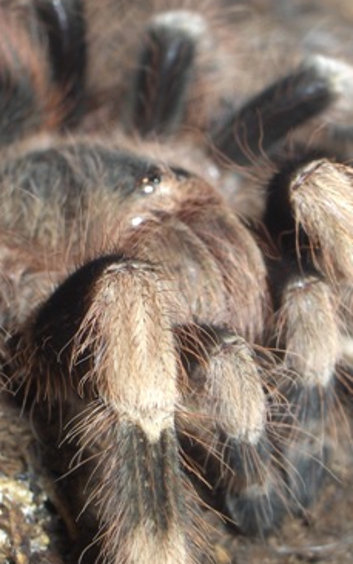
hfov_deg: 11.4
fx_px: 1769
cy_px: 297
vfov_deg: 18.1
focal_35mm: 115
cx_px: 139
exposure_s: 1/90
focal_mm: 10.19
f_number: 5.6
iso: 100
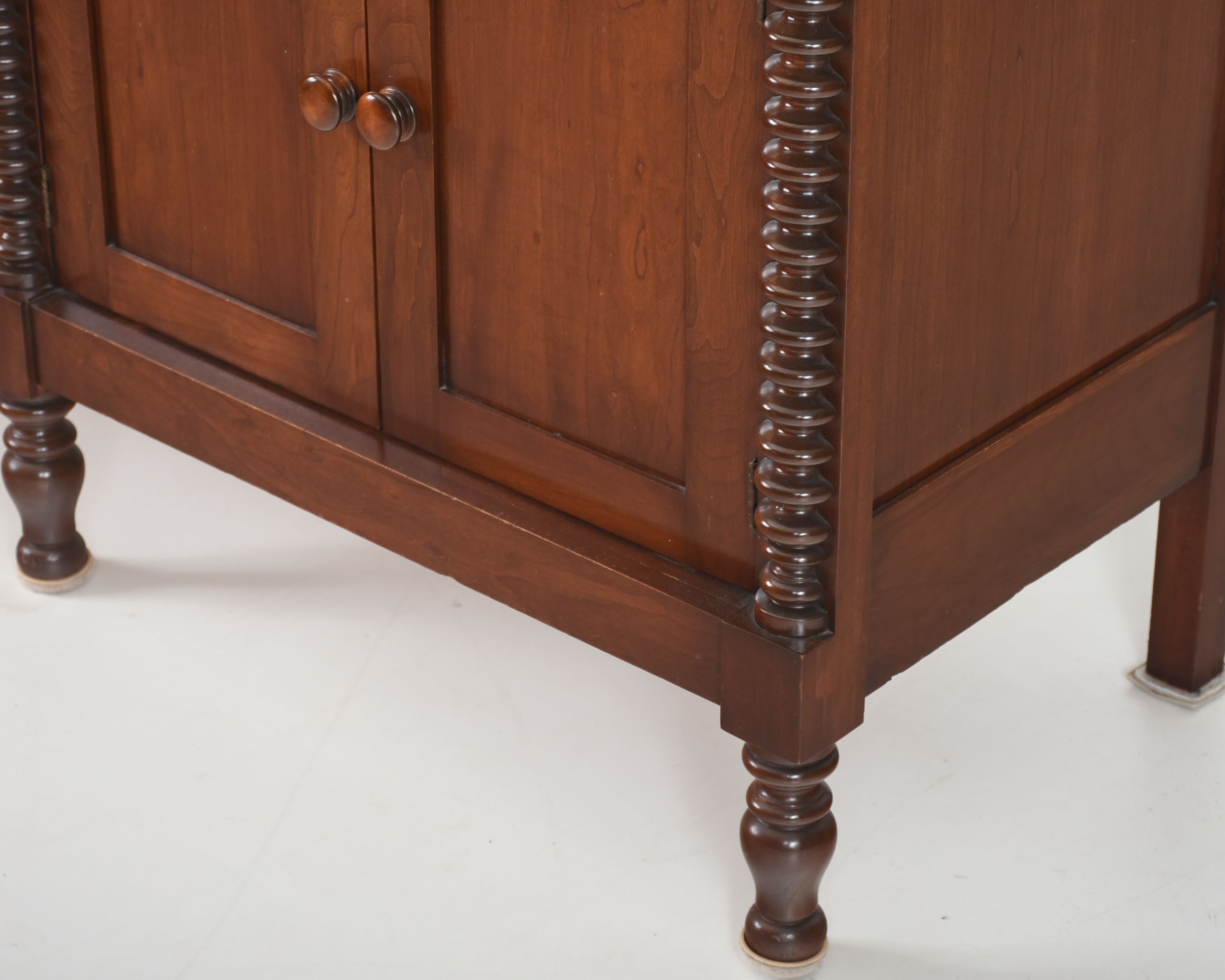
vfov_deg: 16.2
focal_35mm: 95
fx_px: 3444
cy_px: 489
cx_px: 676
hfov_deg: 20.2
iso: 200
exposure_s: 1/200
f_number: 8
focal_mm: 56
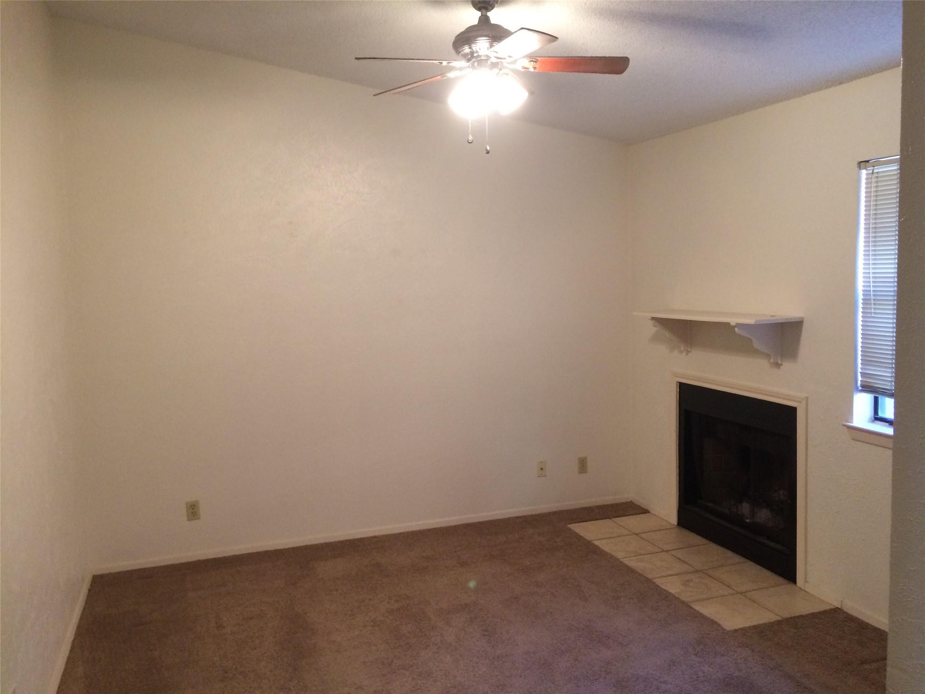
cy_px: 347
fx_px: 775
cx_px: 462
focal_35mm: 29
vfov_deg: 48.2
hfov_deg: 61.7
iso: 200
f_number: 2.2
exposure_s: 1/30
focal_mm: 4.15
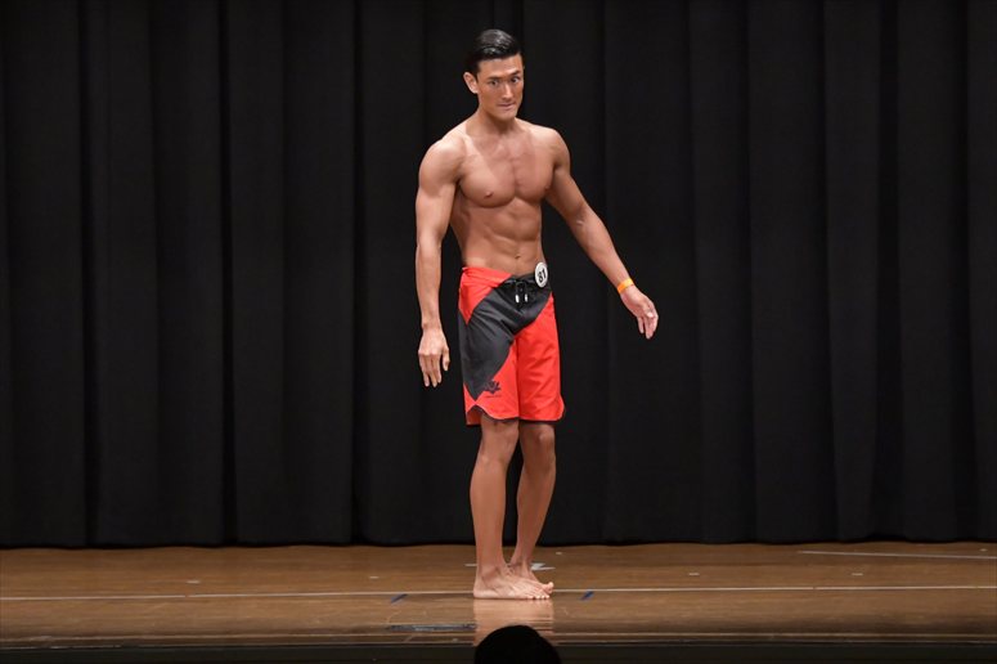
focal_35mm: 225
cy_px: 332
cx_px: 498
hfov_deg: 9.2
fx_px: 6228
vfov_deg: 6.1
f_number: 5.6
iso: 6400
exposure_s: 1/400
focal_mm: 150
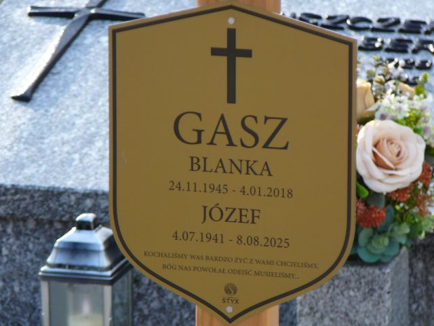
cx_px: 217
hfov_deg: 8.6
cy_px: 163
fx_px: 2871
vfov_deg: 6.5
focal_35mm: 229
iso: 80
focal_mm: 34.1
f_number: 4.1
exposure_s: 1/125
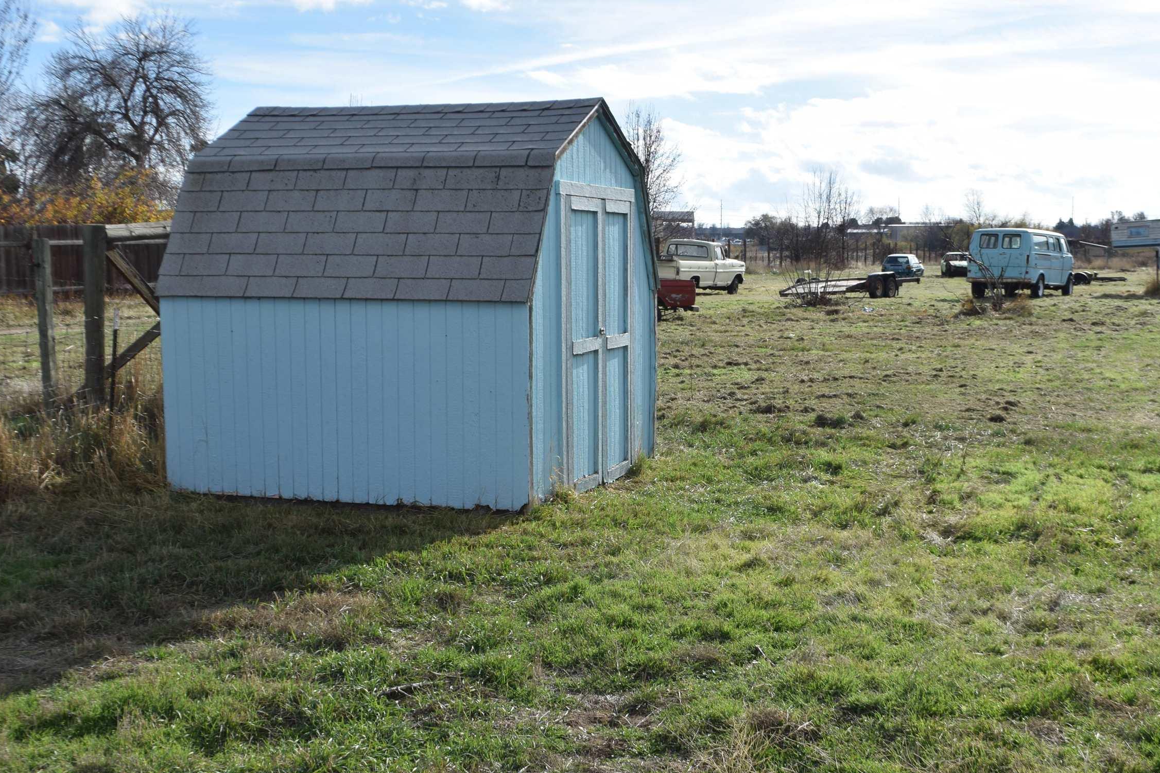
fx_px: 1450
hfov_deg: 43.6
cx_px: 638
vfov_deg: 29.9
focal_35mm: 45
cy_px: 412
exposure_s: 1/250
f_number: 8
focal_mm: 22
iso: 100
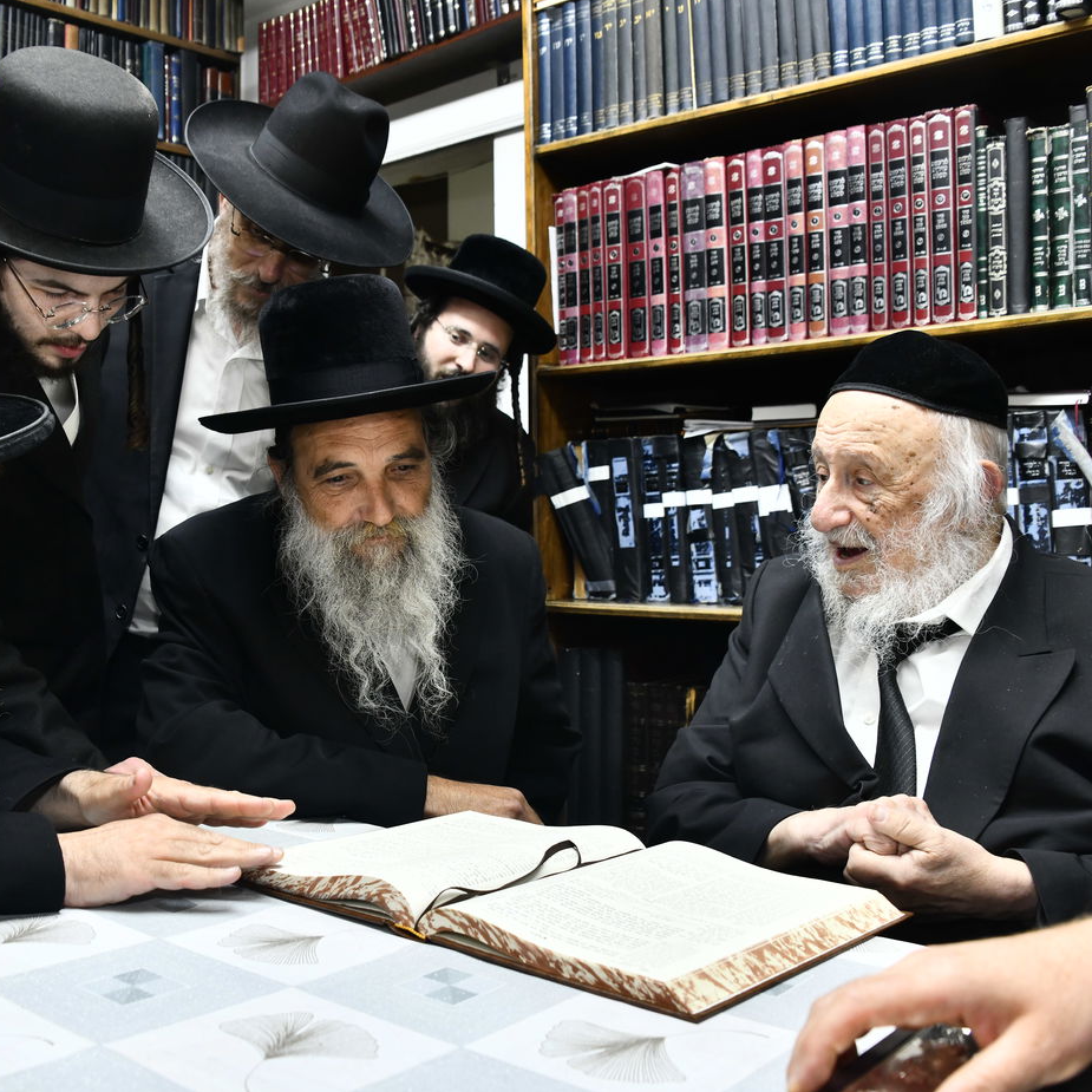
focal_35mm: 36
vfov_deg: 46.0
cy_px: 544
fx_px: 1285
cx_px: 398
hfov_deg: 45.6
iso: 640
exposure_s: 1/125
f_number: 5.6
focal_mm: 28
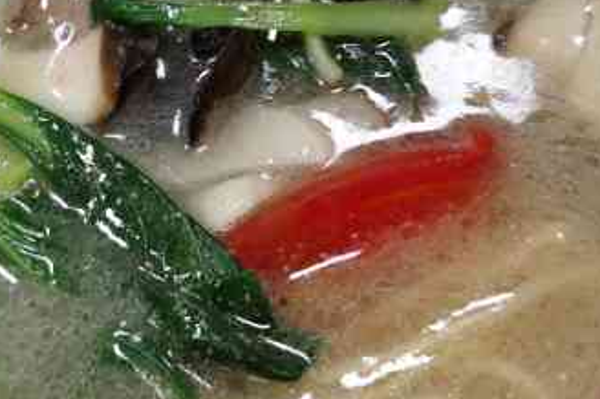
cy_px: 47
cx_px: 181
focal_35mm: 60
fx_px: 999
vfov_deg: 22.1
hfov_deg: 33.0
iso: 160
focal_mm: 5.56
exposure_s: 1/100
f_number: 1.6
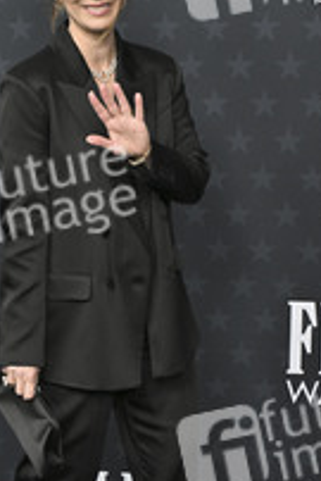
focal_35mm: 83
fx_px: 1108
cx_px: 83
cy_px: 321
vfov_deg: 24.3
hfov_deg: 16.4
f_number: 5.6
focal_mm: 42
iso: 1250
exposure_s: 1/320
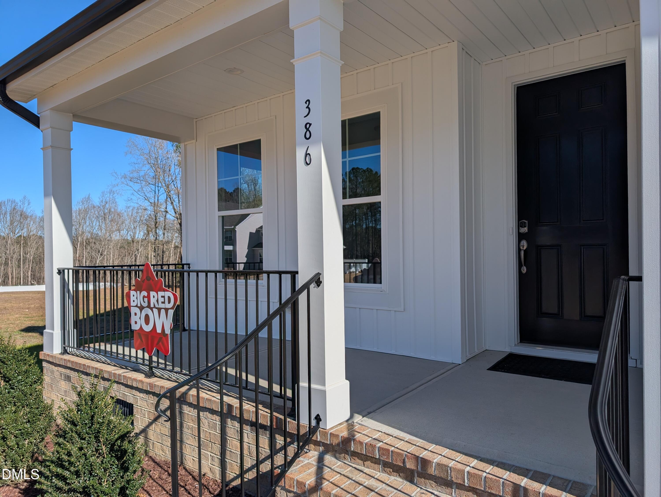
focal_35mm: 24
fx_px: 459
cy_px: 248
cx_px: 330
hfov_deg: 71.5
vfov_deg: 56.9
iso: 21
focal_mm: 6.9
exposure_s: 1/2208
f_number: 1.68
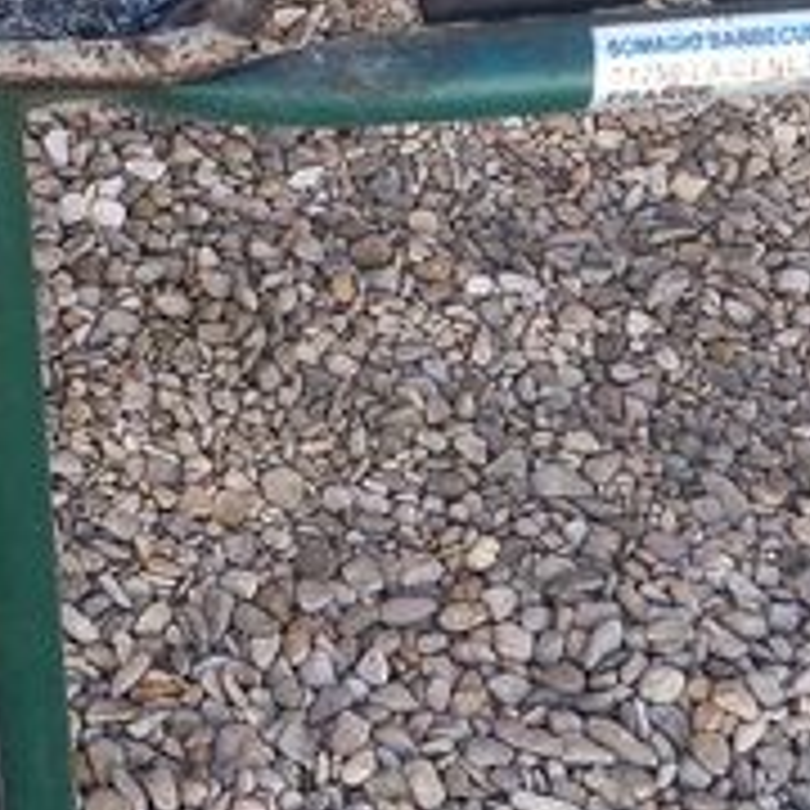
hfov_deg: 13.1
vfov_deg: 14.0
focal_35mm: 123
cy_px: 54
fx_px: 3256
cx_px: -562
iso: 40
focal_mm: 4.6
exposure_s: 1/100
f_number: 2
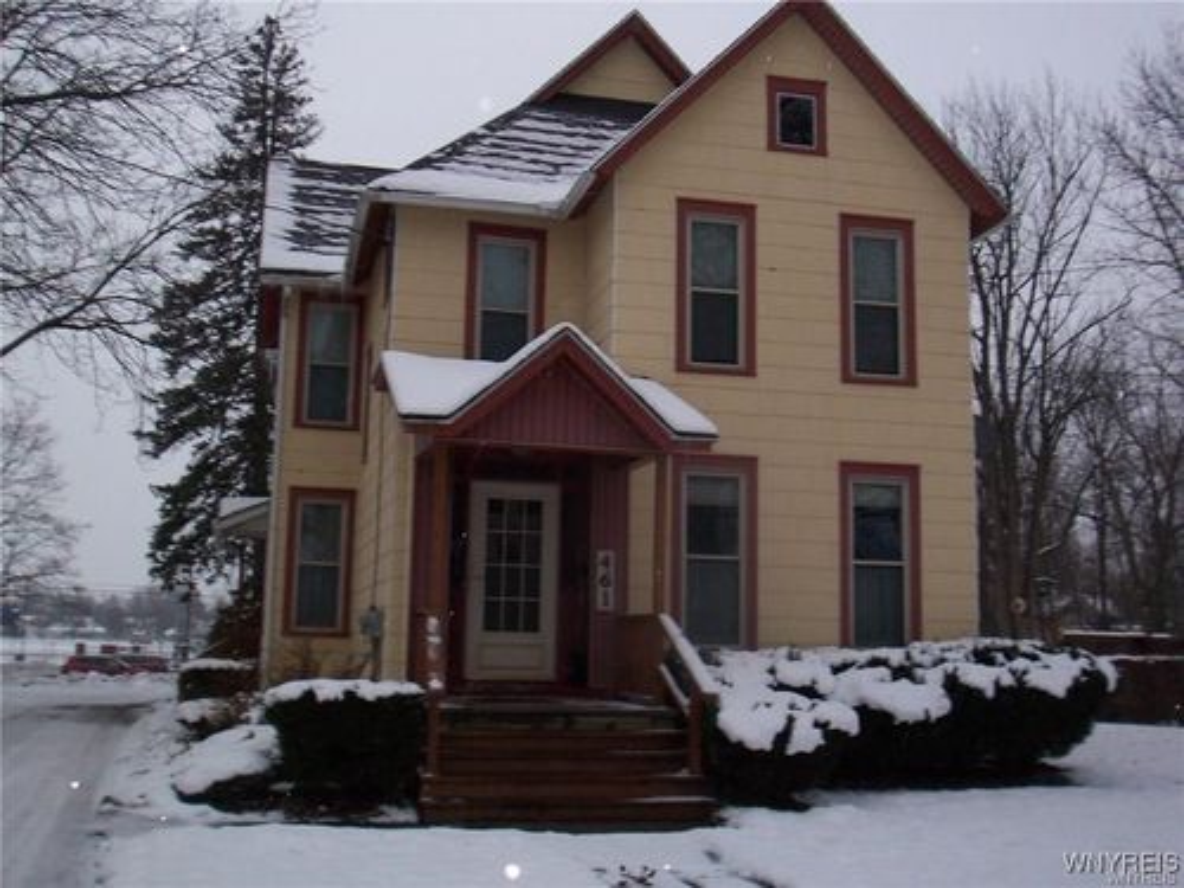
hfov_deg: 47.9
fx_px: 1334
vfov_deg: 36.8
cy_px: 444
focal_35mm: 39
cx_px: 592
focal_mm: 6.4
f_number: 3.9
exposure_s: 1/60
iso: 125
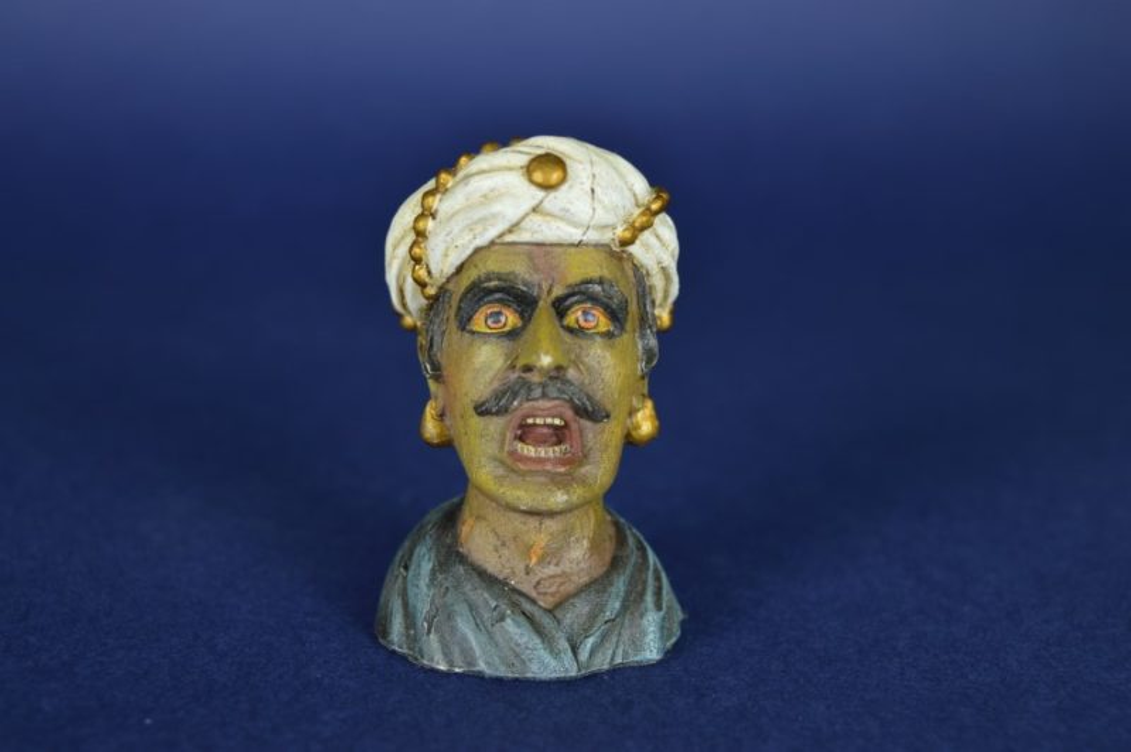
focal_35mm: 57
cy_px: 376
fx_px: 1789
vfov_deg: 23.7
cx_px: 566
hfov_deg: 35.1
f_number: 6.3
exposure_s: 1/125
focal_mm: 38
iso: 100
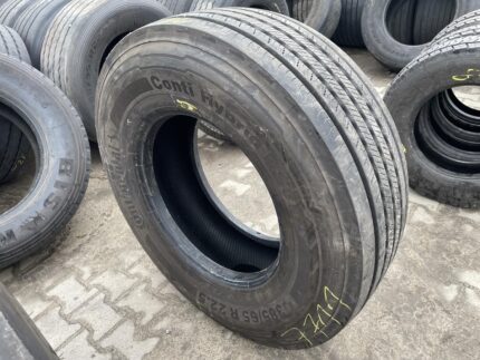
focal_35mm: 26
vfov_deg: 53.1
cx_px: 240
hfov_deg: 67.3
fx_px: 361
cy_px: 180
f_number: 1.6
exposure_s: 1/121
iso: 40
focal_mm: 4.2
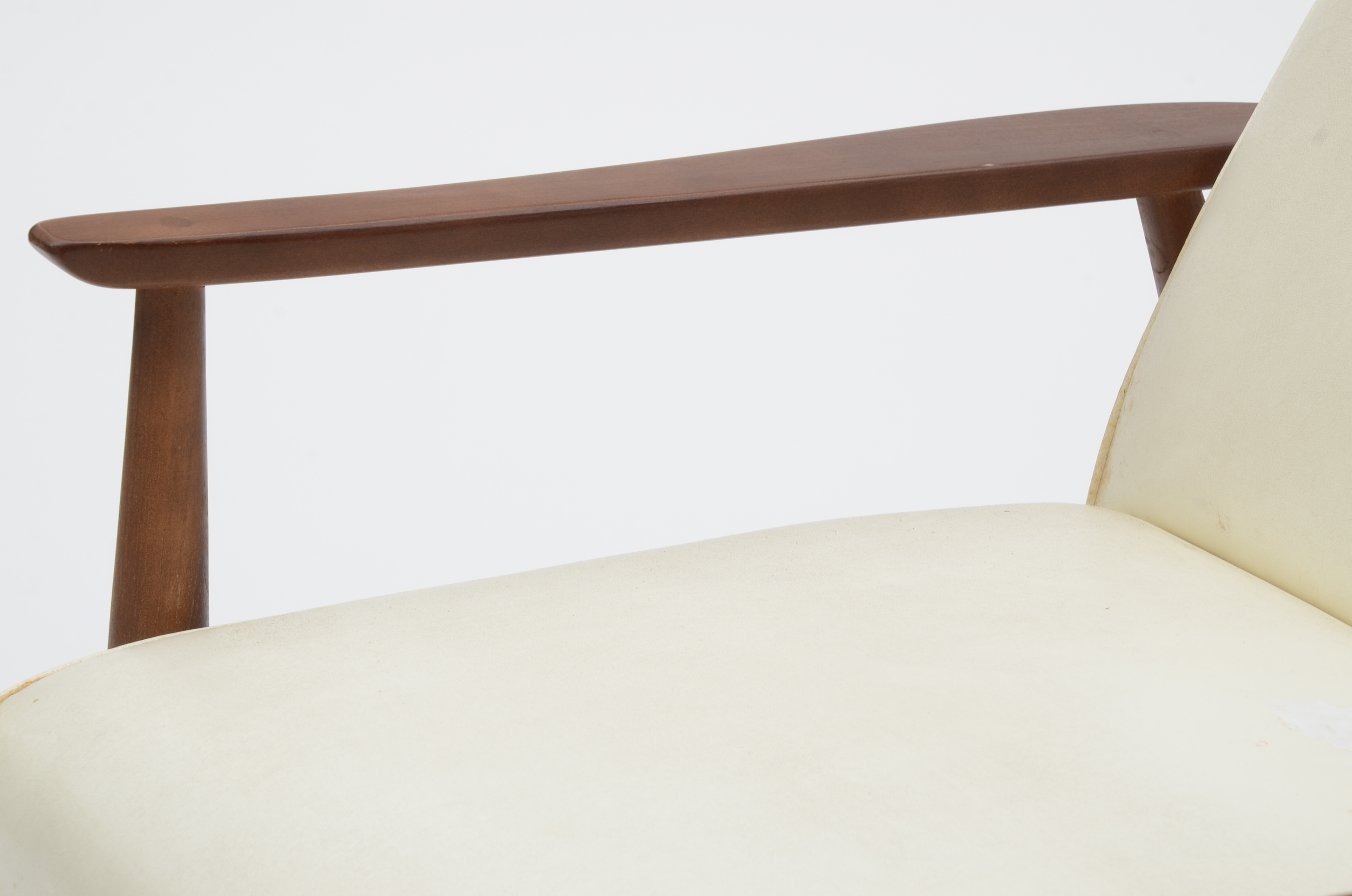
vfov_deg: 12.1
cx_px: 676
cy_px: 448
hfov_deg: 18.2
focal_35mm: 112
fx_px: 4216
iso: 200
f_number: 10
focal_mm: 75
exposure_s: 1/125
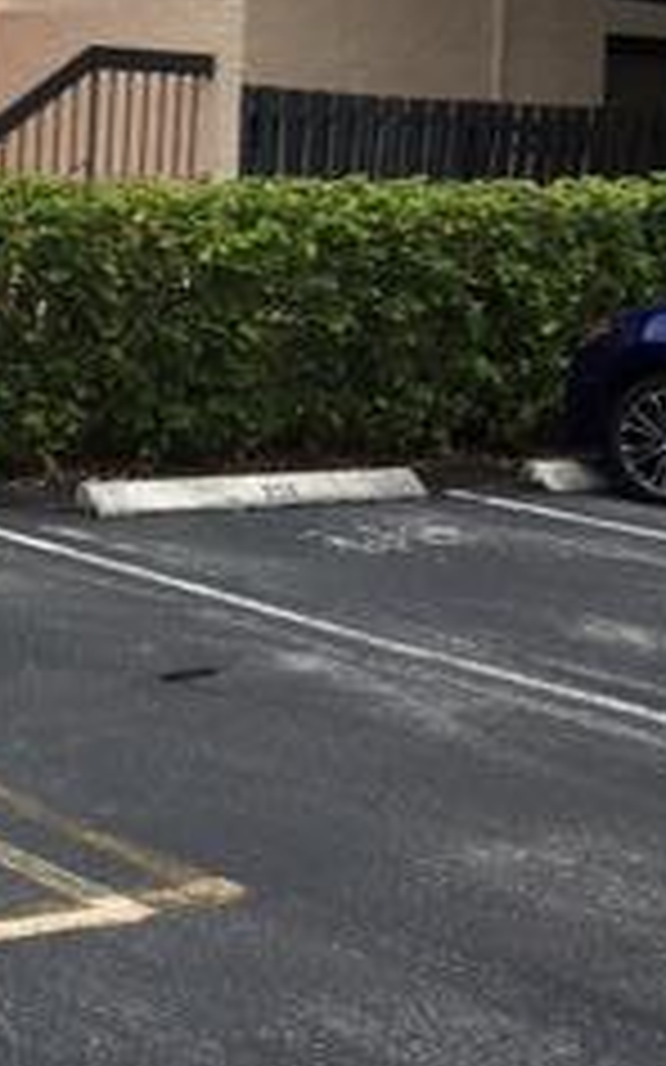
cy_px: 238
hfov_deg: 15.0
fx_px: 2412
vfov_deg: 24.6
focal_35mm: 83
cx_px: -207
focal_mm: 4.15
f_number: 2.2
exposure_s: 1/1570
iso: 25
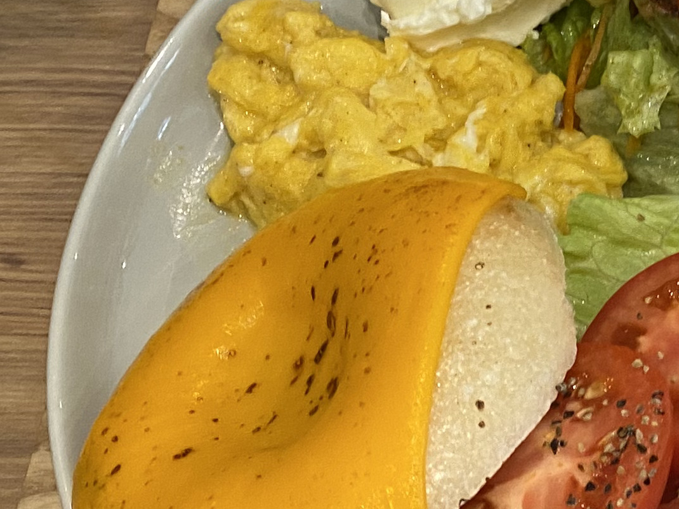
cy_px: 69
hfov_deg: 18.0
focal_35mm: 98
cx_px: 994
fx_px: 1922
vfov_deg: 14.9
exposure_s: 1/60
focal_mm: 4.25
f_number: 1.8
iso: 80
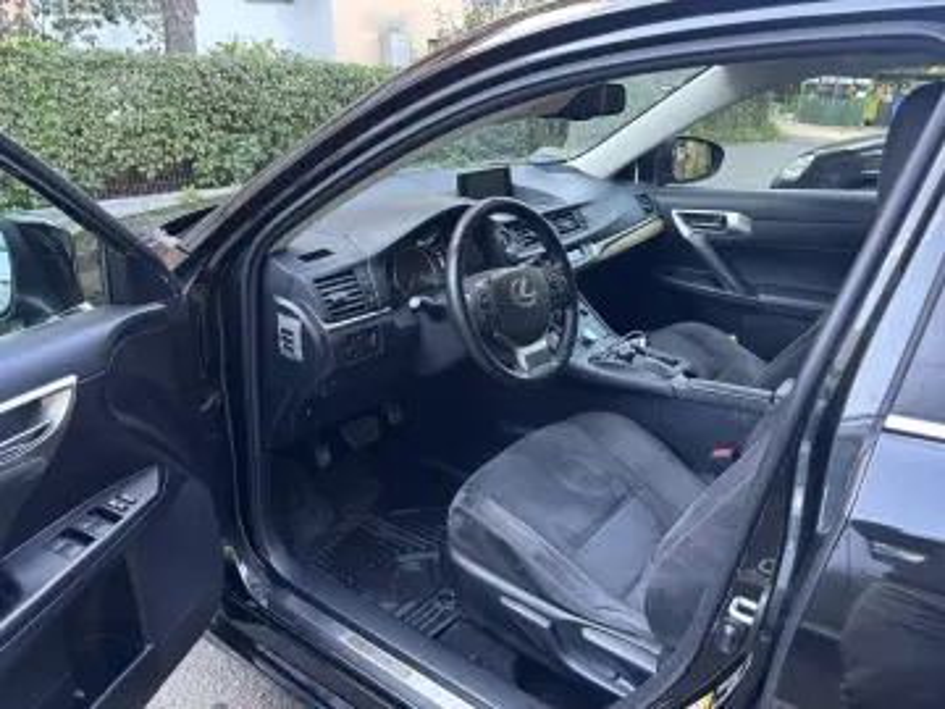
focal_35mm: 26
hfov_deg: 67.3
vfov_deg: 53.1
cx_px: 472
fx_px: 710
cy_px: 354
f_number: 1.6
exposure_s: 1/60
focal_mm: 5.96
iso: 160
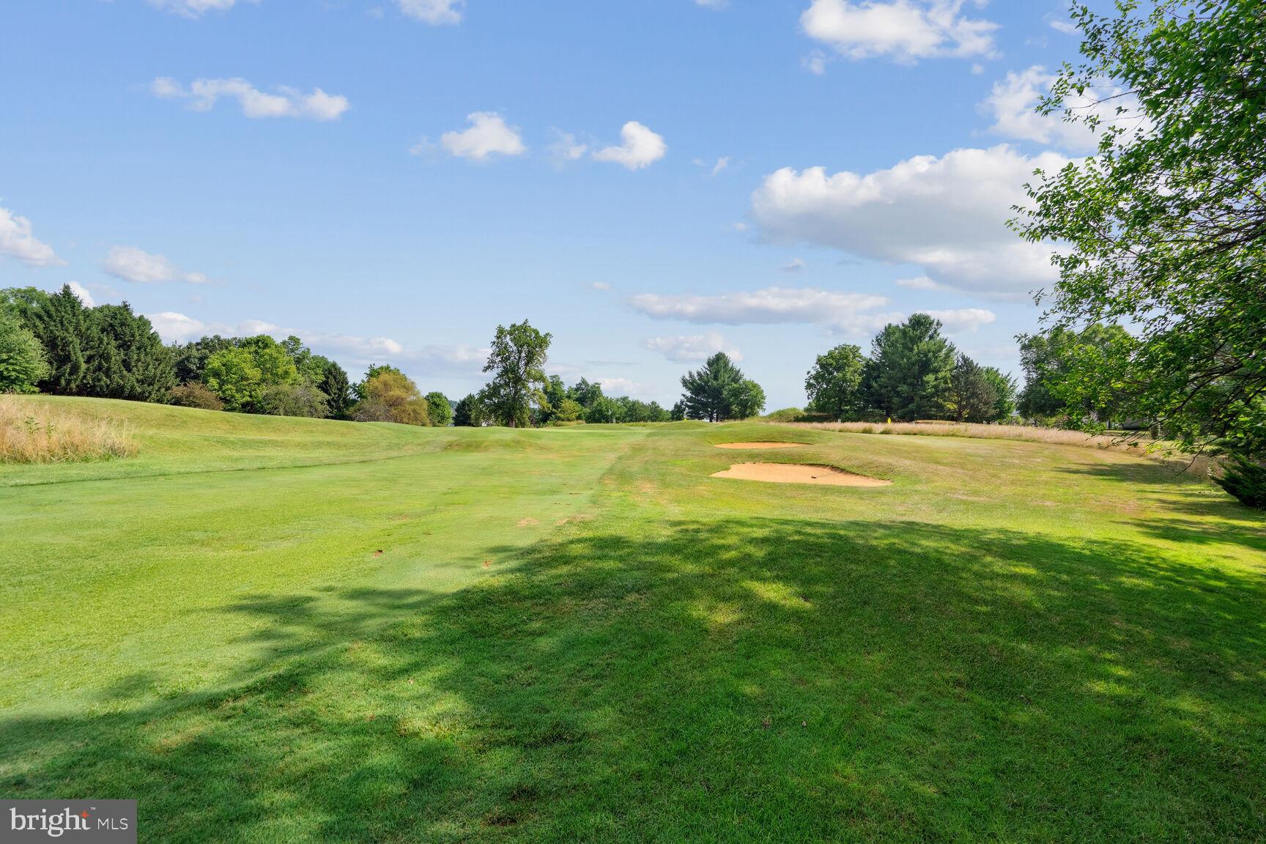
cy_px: 422
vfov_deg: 73.7
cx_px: 633
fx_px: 563
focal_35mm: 16
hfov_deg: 96.7
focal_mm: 16
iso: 800
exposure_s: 1/2000
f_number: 8
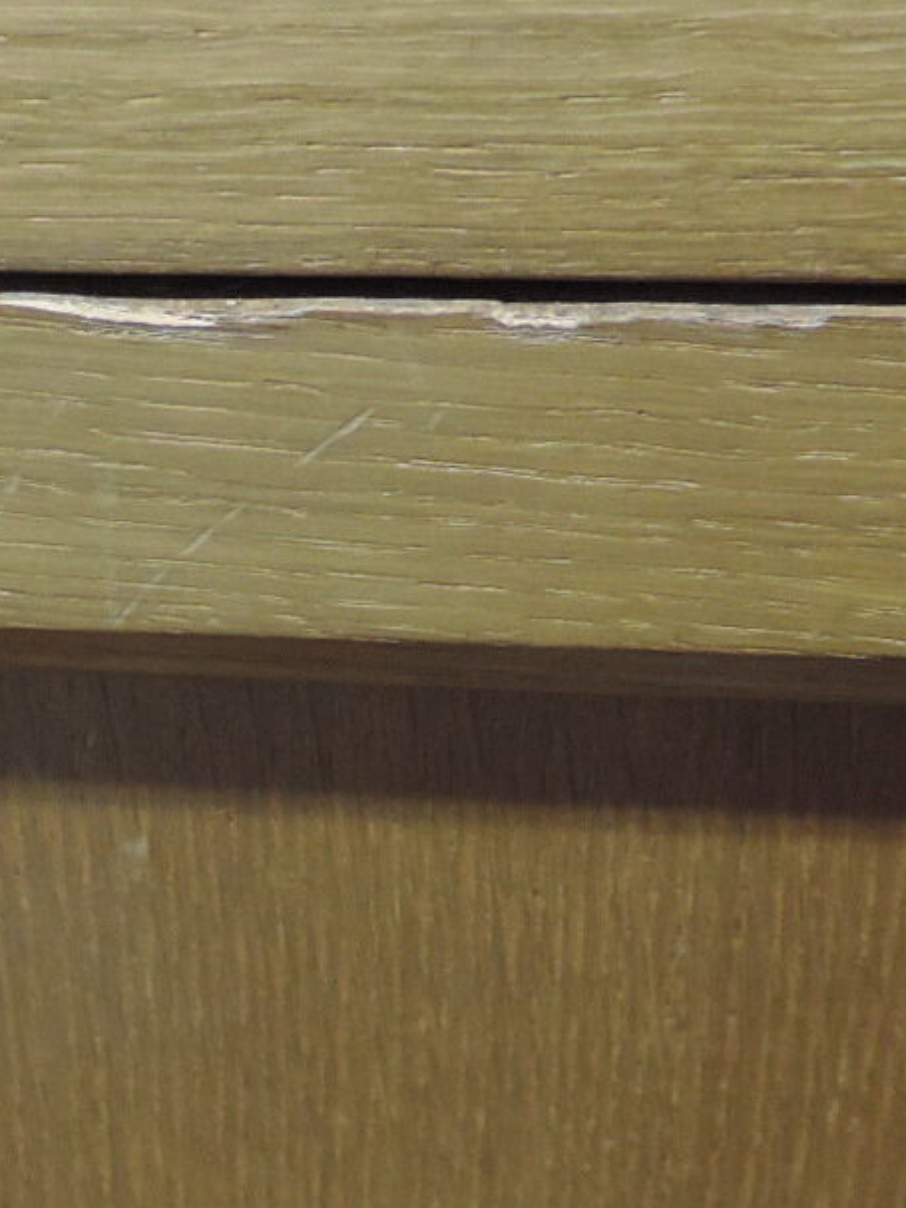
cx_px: -92
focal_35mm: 87
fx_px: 3037
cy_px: 909
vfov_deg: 22.3
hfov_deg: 16.5
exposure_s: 1/13
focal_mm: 5.8
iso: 640
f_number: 3.2
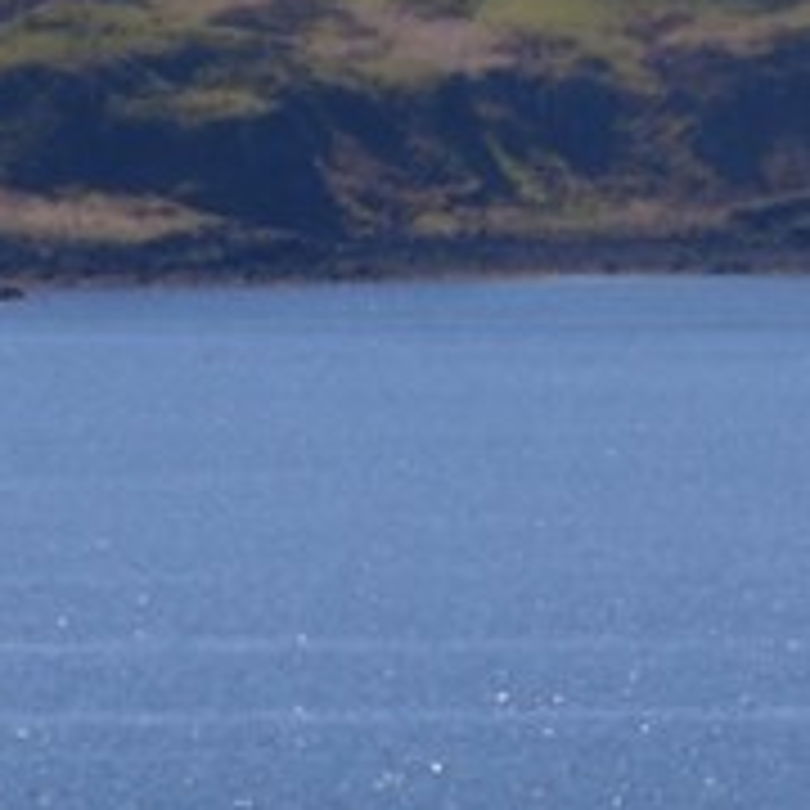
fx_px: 30895
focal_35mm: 1167
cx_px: -2754
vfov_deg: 1.5
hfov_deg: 1.5
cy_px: 1372
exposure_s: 1/400
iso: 200
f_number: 11
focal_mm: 155
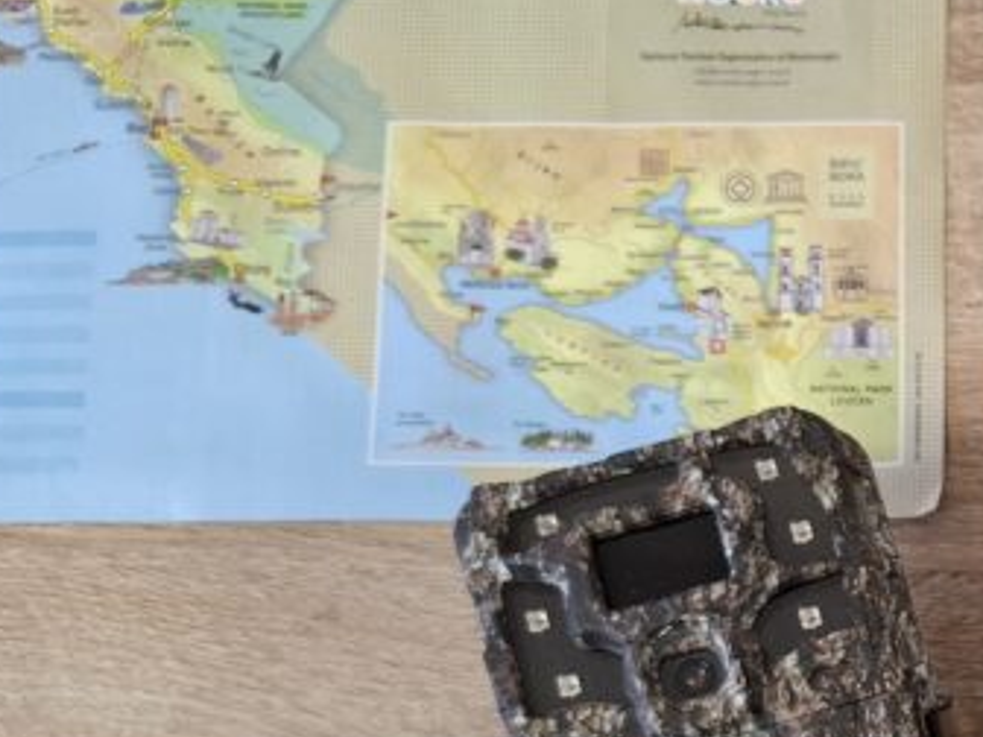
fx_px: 1988
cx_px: 1267
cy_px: 781
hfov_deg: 24.4
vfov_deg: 20.2
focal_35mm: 70
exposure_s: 1/50
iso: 160
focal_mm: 5.54
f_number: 1.8
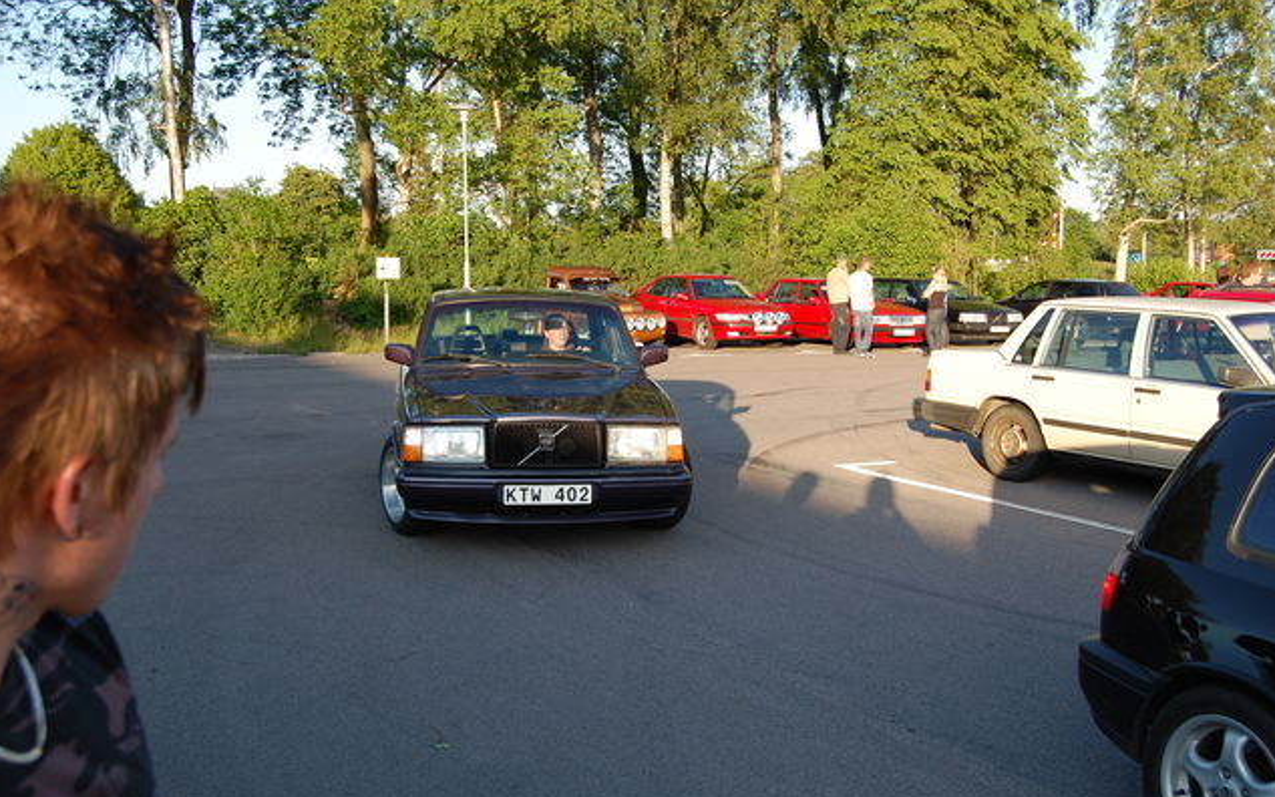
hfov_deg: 52.8
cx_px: 638
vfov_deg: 34.4
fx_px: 1285
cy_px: 415
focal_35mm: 37
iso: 200
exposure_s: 1/200
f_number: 7.1
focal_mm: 24
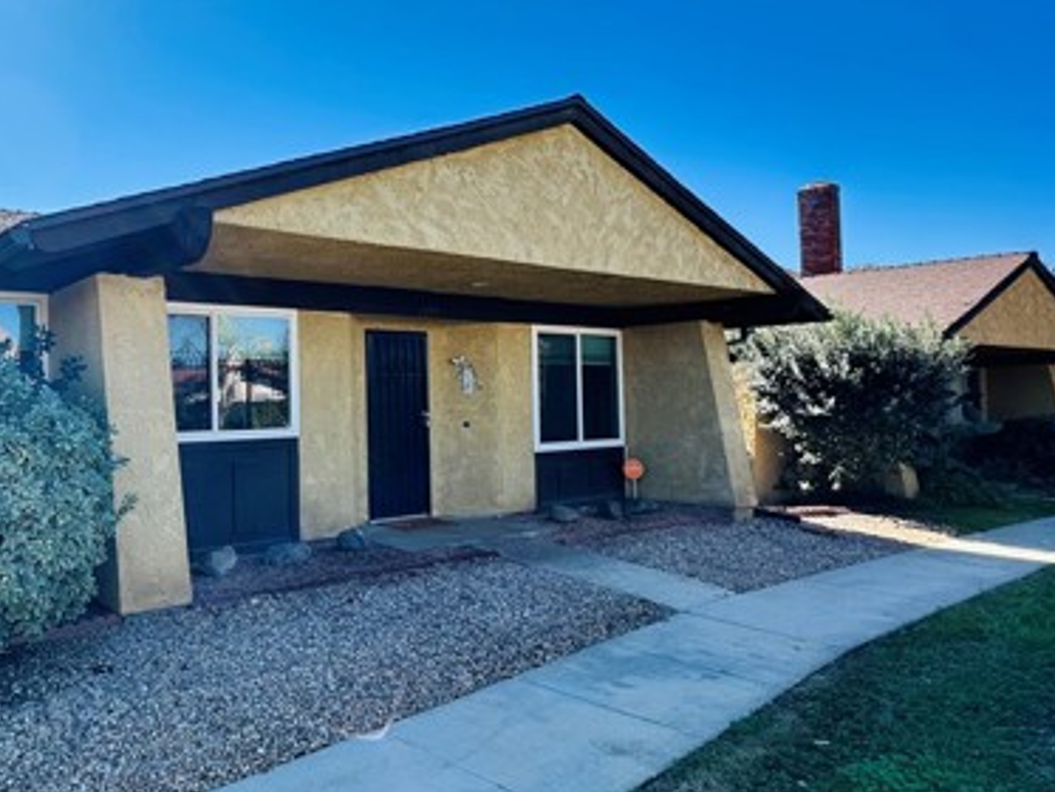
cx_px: 181
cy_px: 388
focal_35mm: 24
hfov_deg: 64.0
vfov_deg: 56.8
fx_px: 732
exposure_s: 1/612
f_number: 2.2
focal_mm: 2.22
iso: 40
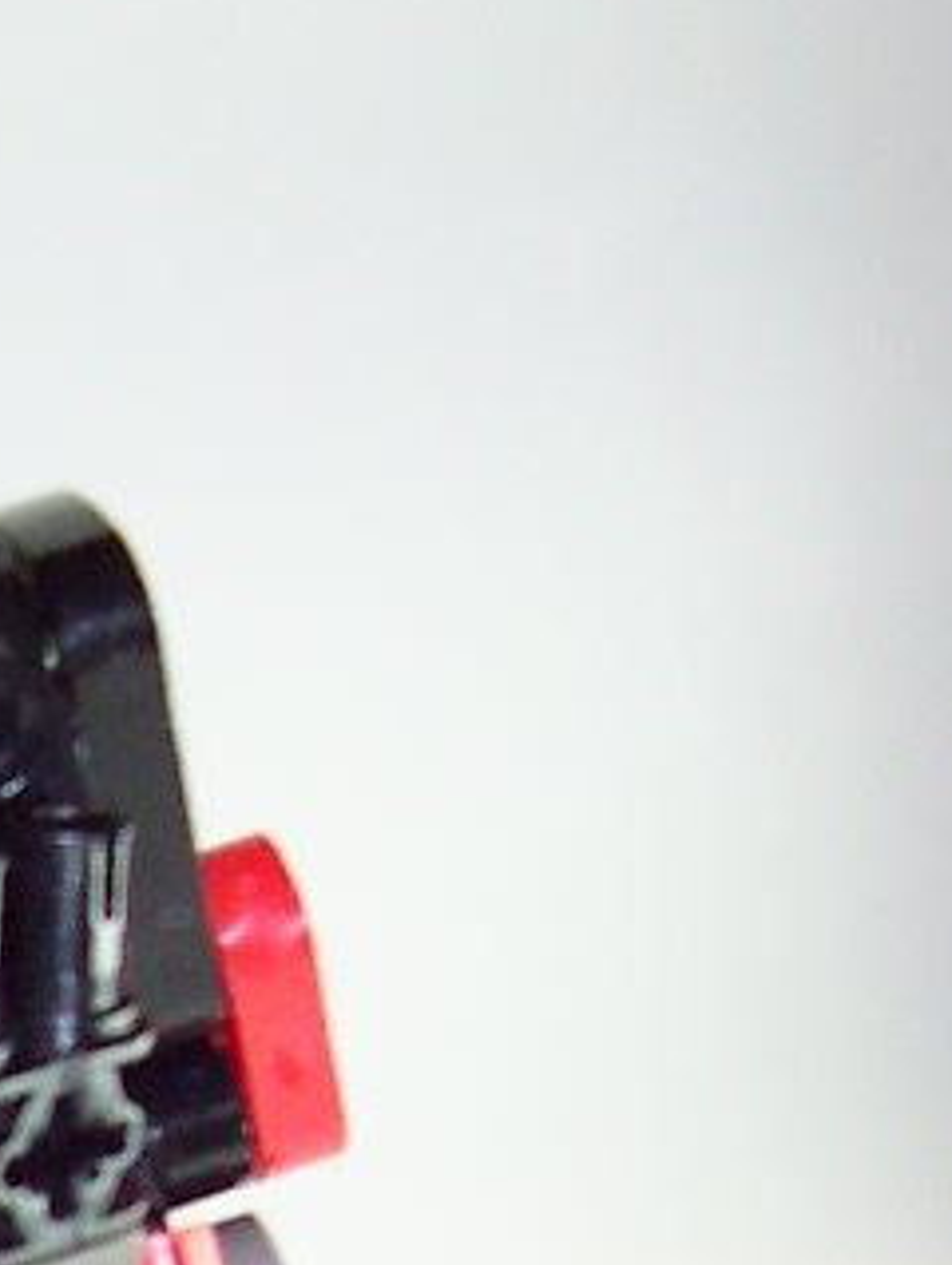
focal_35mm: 139
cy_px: 1717
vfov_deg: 13.6
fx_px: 5087
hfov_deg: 10.3
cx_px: -500
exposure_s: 1/60
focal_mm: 5.6
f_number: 2.8
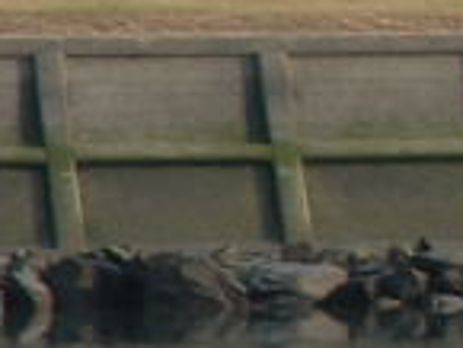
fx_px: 18567
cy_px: 19
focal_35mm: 1387
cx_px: 1523
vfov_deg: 1.1
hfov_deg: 1.4
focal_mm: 32.7
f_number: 4
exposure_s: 1/223
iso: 50
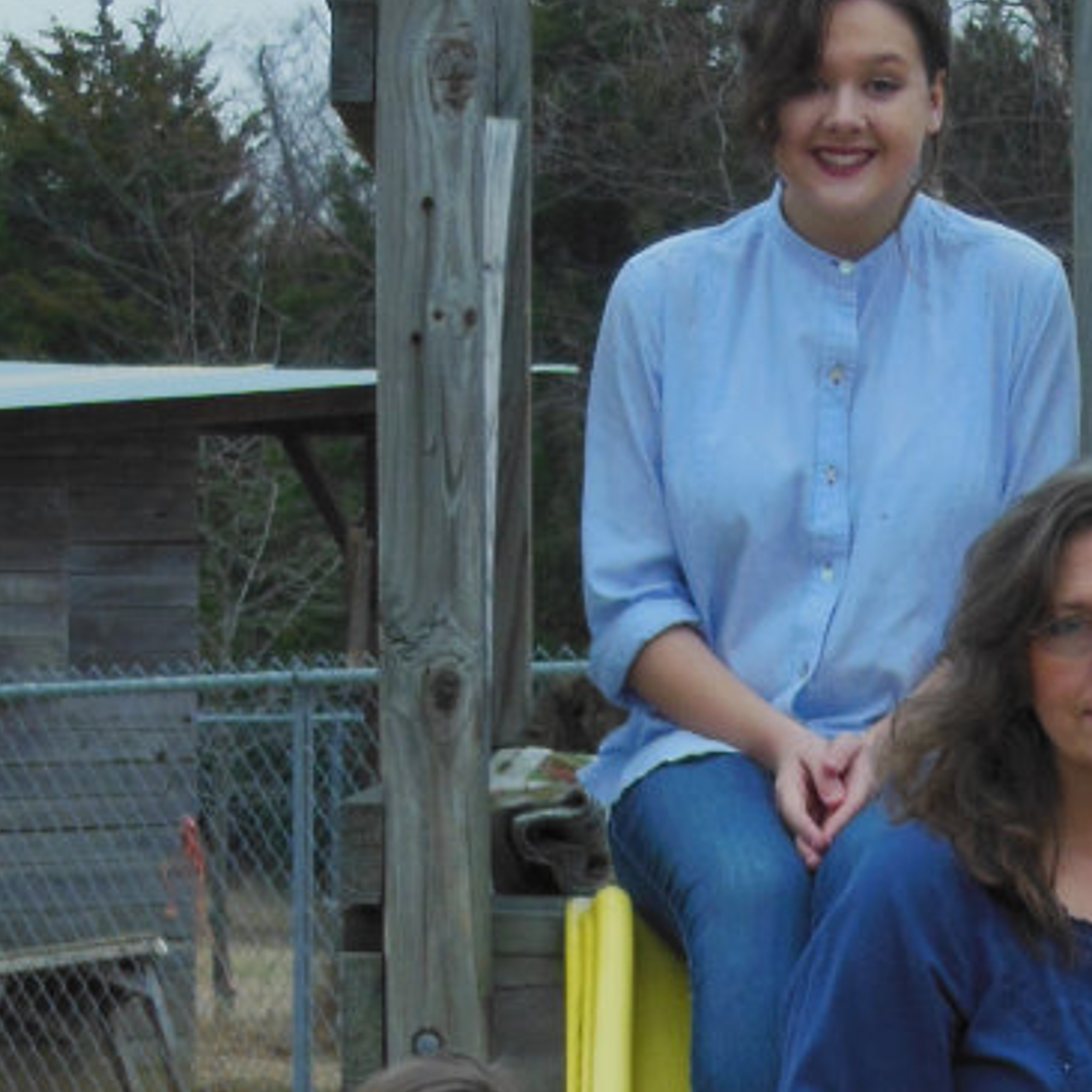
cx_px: 883
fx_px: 7852
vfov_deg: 7.8
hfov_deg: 7.9
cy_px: 1566
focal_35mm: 220
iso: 125
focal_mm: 12.4
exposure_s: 1/160
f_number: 5.2
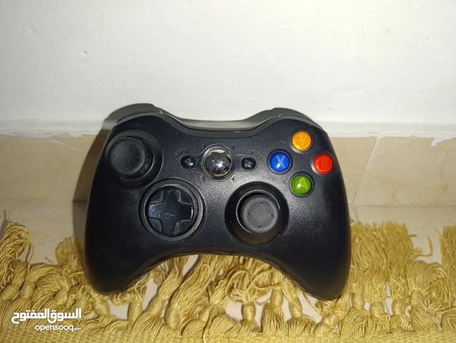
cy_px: 172
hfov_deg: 73.8
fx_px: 303
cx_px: 228
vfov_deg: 59.0
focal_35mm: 23
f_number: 1.6
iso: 320
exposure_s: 1/100
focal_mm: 6.14
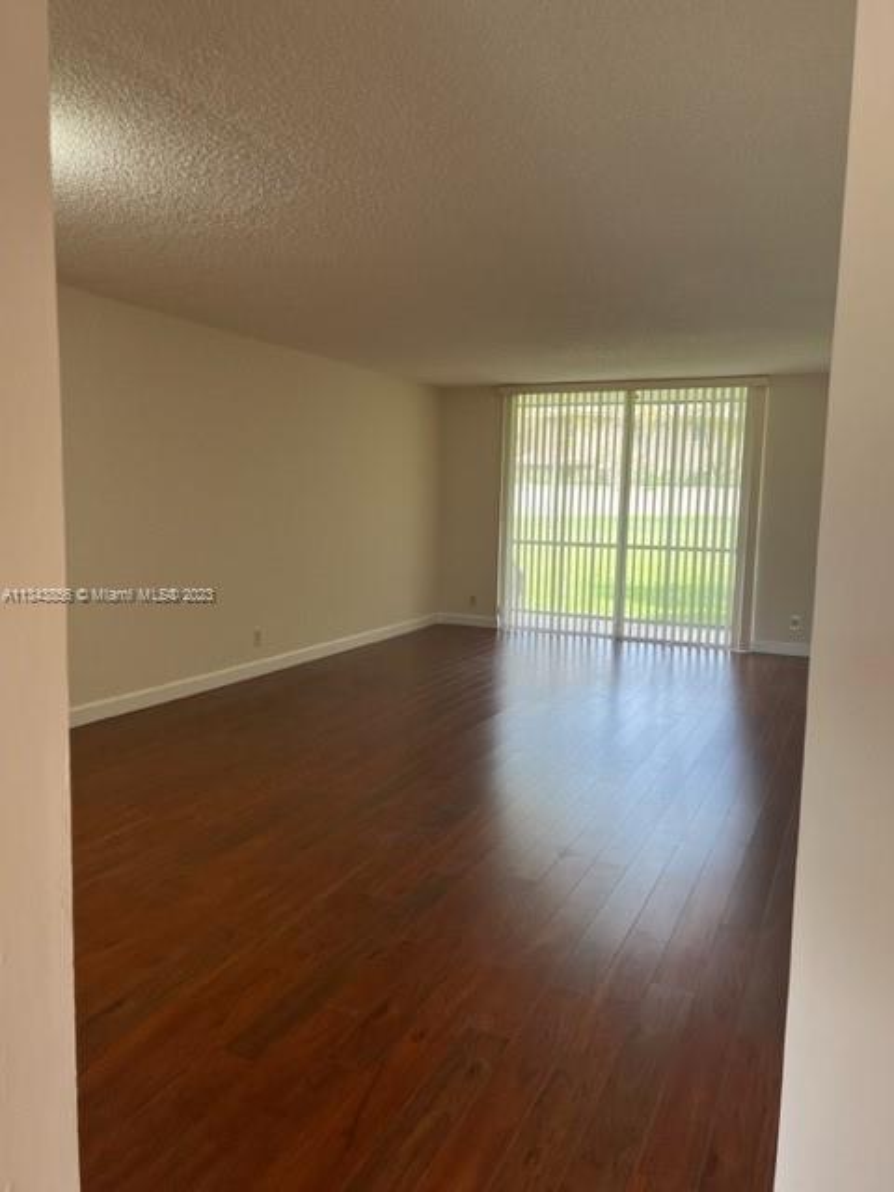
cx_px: 447
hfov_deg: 53.1
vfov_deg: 67.3
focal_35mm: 26
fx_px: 895
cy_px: 596
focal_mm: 5.7
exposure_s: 1/120
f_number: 1.5
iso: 64
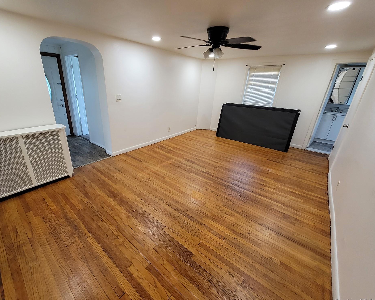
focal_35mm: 14
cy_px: 151
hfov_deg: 100.4
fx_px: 155
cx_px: 169
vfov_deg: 88.0
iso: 250
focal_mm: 2.2
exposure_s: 1/60
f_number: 2.2
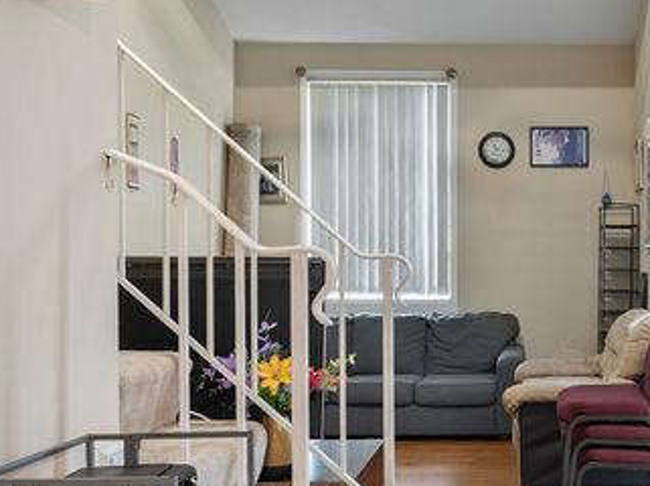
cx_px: 553
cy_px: 268
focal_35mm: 45
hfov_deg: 39.7
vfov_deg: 32.0
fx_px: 847
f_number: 8
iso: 320
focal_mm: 14.7
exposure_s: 1.6
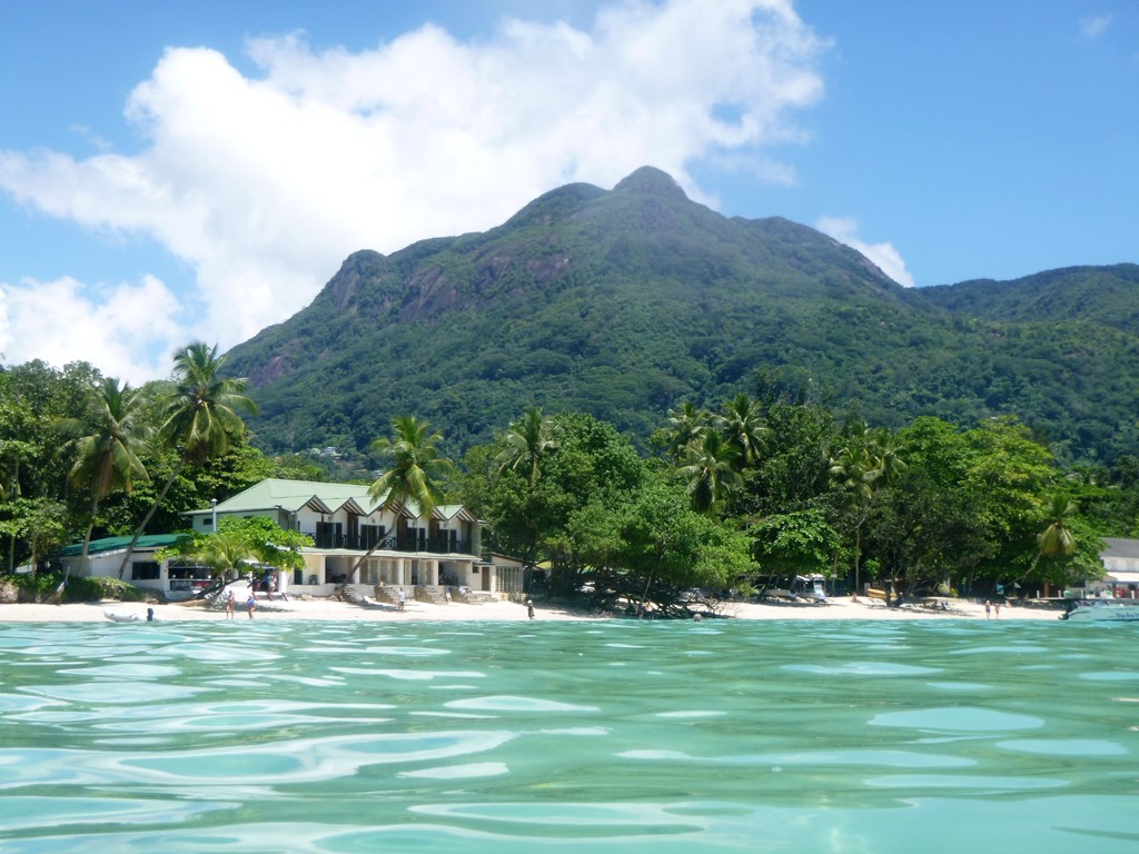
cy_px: 427
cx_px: 570
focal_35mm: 54
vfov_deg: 27.0
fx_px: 1777
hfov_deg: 35.5
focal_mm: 9.7
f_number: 5
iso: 100
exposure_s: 1/250
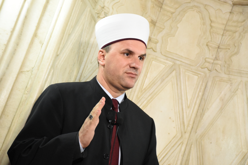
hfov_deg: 19.5
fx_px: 723
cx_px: 124
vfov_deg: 13.0
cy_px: 82
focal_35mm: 105
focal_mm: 70
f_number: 7.1
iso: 6400
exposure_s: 1/80
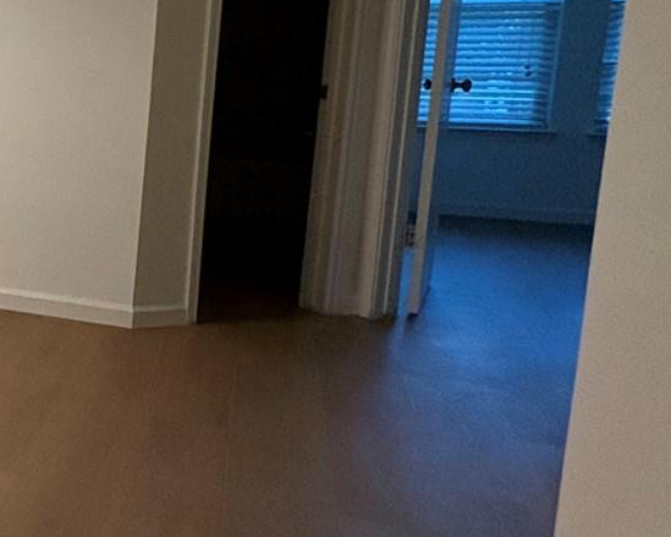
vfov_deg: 29.4
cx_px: -468
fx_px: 1013
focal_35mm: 51
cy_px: 159
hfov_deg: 23.6
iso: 400
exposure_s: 1/120
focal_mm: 2.22
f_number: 2.2
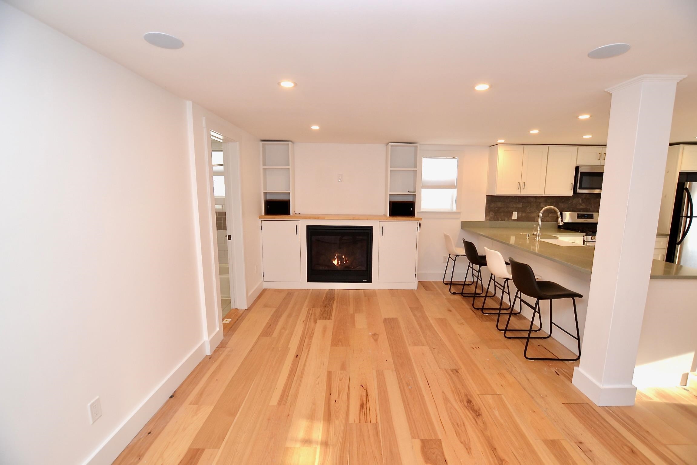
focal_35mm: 15
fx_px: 290
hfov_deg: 100.4
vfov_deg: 77.3
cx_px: 348
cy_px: 232
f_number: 5
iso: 400
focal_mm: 10
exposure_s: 1/100
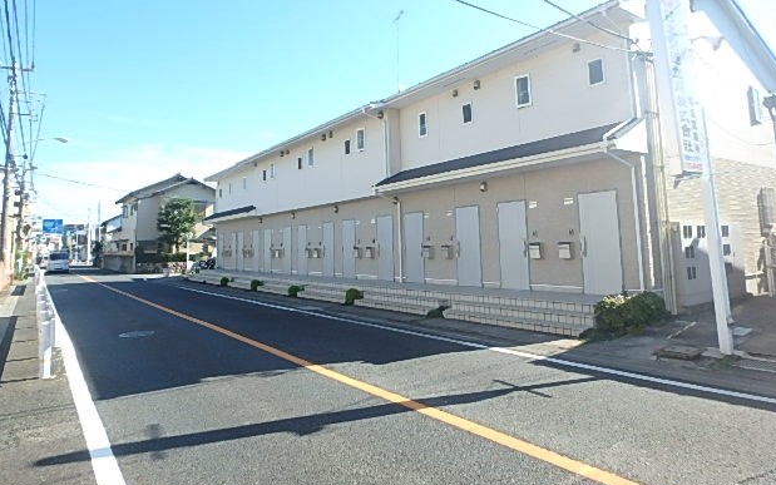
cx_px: 379
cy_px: 199
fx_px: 486
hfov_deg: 77.1
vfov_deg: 52.7
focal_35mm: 23
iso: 125
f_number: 3.5
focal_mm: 3.7
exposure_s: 1/400
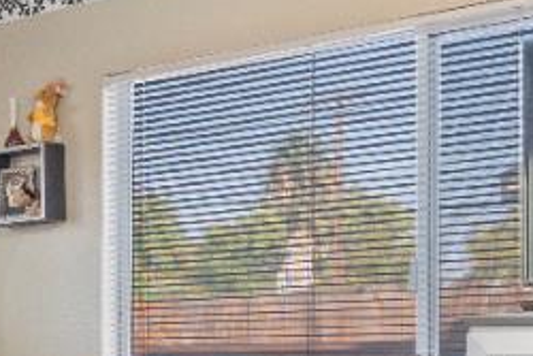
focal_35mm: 96
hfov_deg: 19.0
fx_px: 1422
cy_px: 362
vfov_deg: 14.0
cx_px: -235
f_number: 8
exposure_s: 1/30
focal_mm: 16
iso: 5000
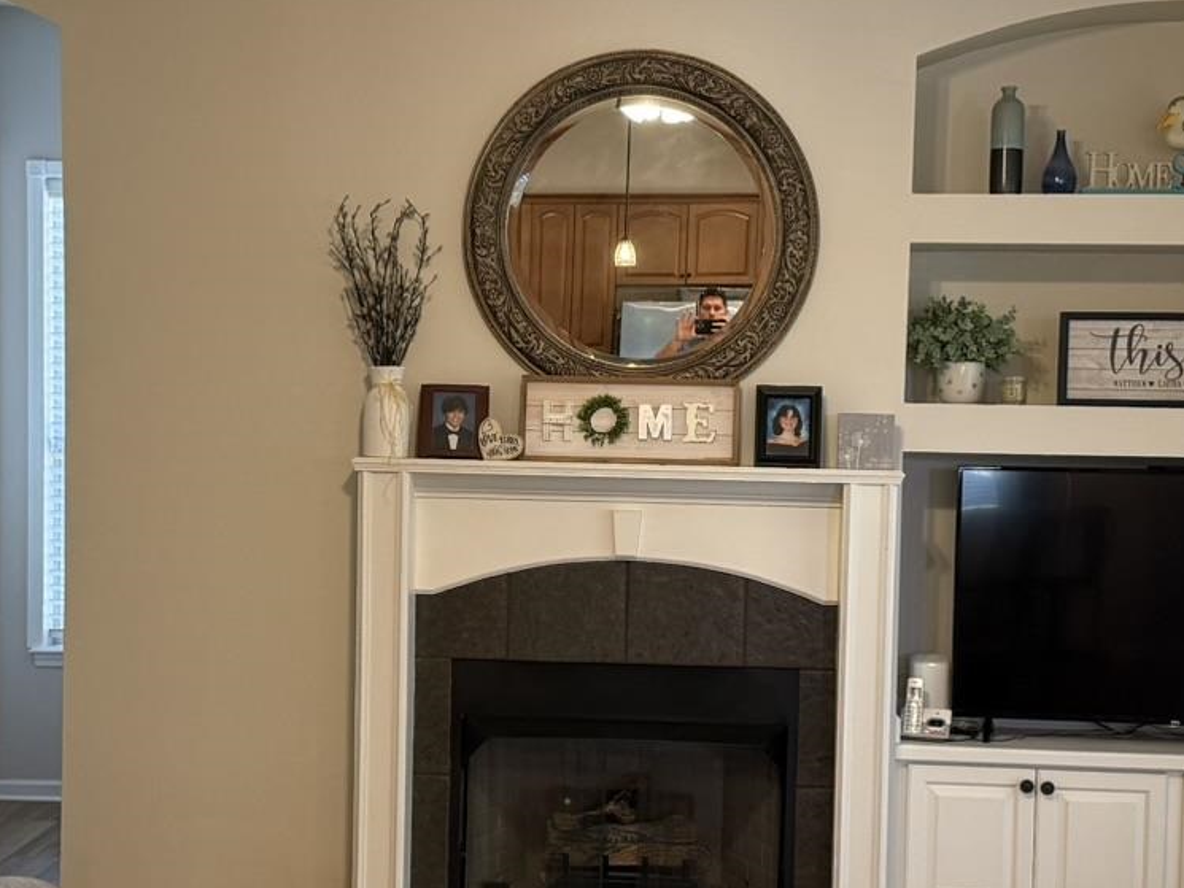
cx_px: 596
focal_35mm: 66
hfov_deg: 29.4
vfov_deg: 22.2
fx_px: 2258
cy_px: 523
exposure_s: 1/60
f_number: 1.78
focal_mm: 6.76
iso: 160
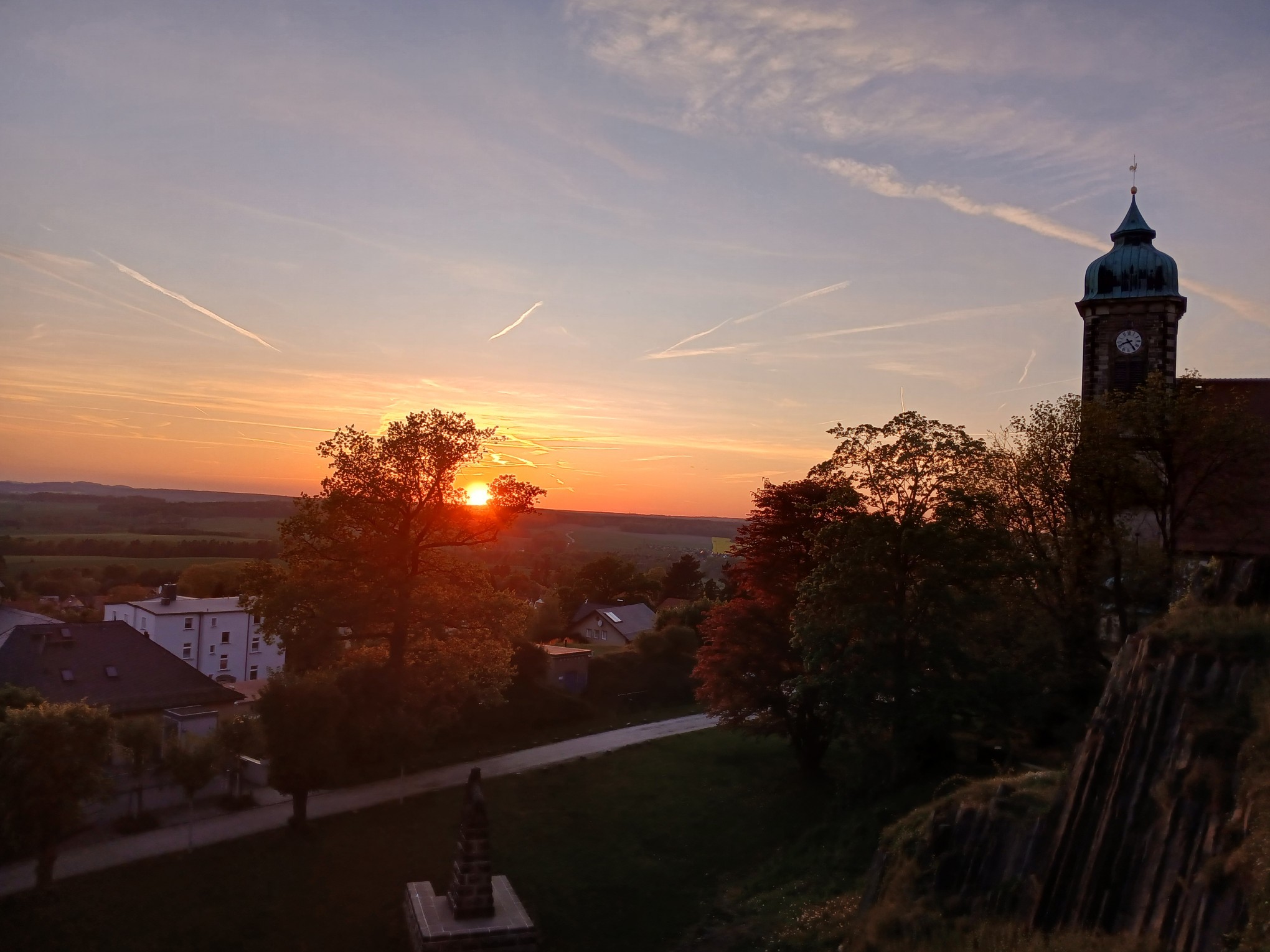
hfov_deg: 67.3
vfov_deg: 53.1
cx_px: 635
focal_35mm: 26
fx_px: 954
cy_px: 476
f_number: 1.8
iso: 20
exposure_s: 1/128
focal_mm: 3.98
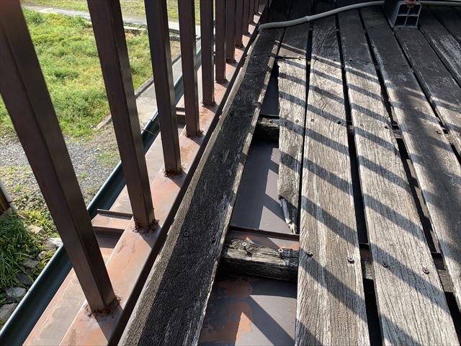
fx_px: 346
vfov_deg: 53.1
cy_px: 173
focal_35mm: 26
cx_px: 230
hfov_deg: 67.3
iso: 25
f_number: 1.8
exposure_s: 1/732
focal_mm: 4.25
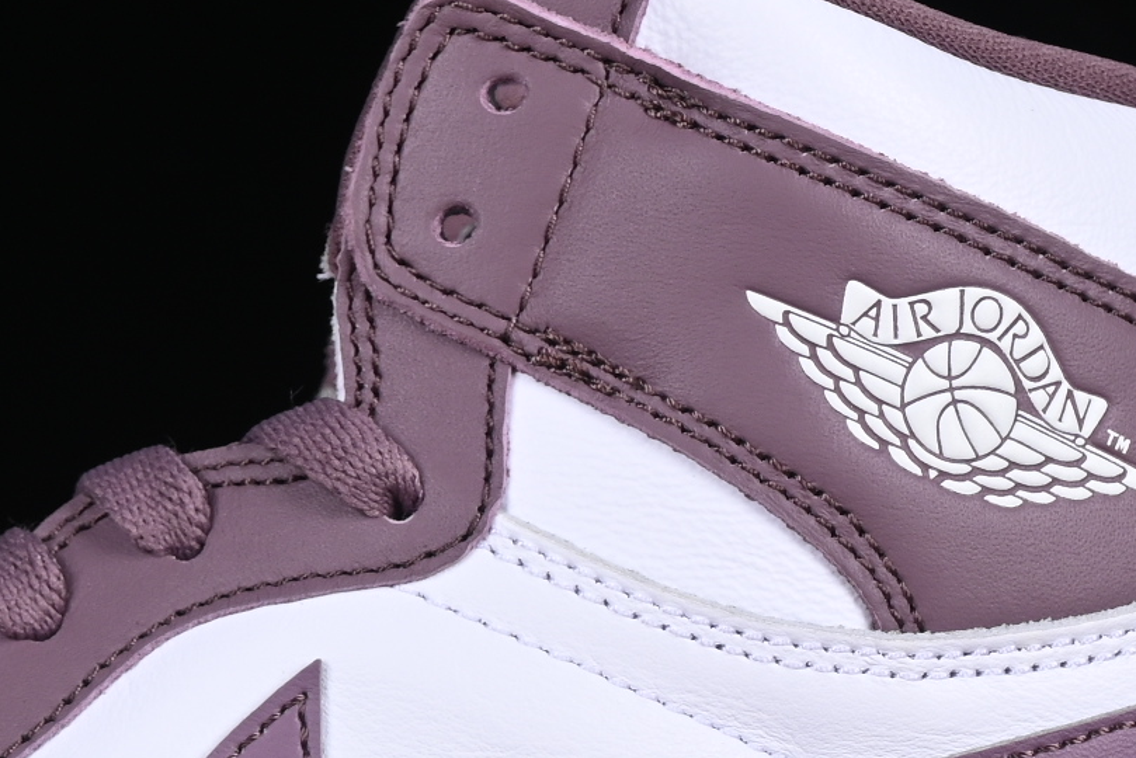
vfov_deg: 5.3
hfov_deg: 7.9
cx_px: 56
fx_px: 8144
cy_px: 744
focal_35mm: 258
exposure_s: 1/80
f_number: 8
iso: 160
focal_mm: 50
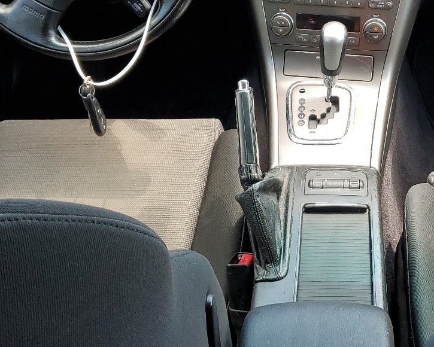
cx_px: 333
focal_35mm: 56
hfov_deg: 32.8
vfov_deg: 27.0
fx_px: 719
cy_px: 126
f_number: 1.5
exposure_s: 1/182
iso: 50
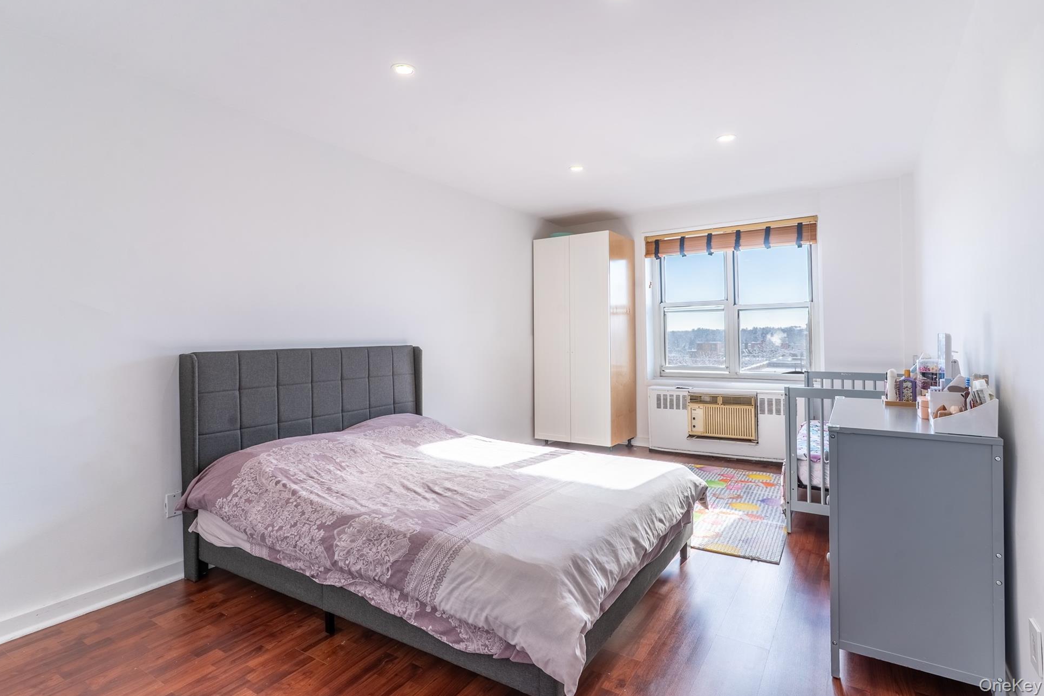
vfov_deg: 67.3
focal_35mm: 18
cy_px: 330
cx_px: 536
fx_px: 522
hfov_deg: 90.0
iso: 400
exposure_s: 1/3200
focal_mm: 17
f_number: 9
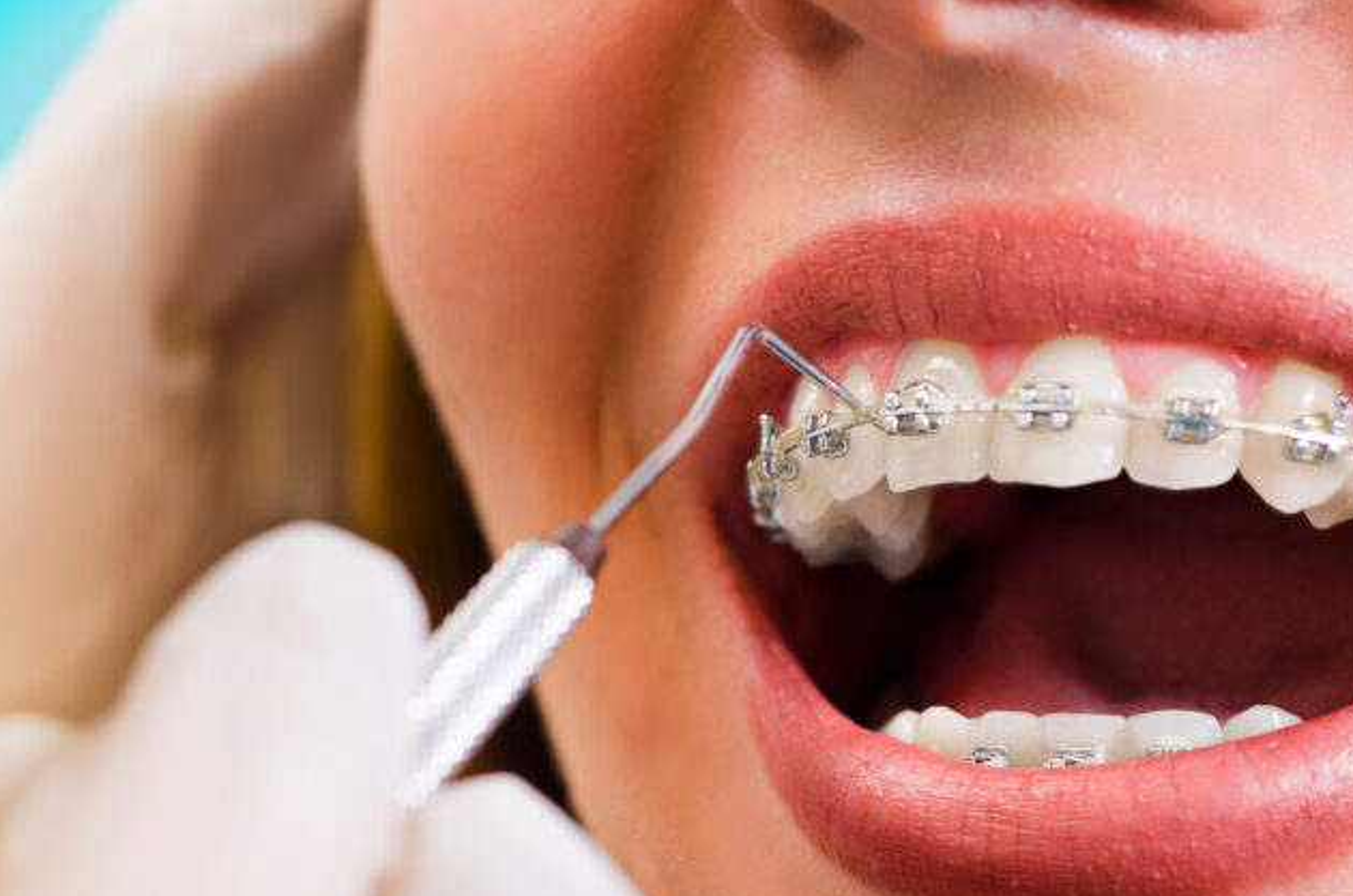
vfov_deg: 11.2
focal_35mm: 122
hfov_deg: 16.8
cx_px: 782
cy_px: 587
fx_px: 4575
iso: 160
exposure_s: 1/200
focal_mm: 50
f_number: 4.5
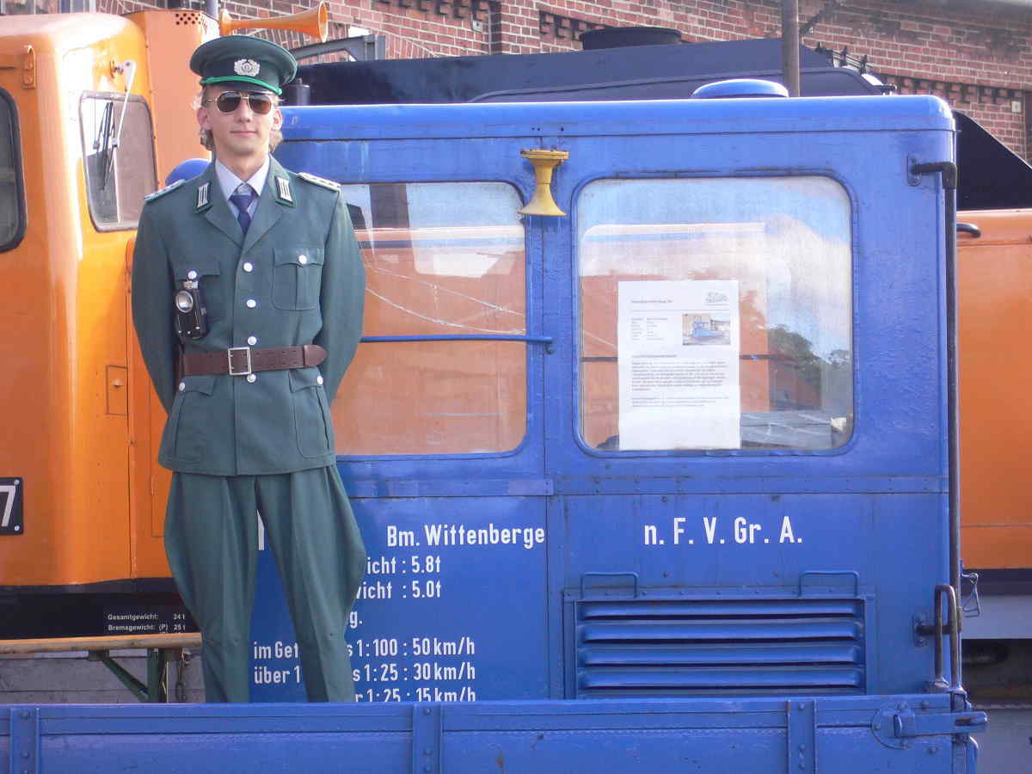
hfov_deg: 18.7
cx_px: 516
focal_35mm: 105
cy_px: 387
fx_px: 3130
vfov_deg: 14.1
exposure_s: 1/60
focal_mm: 17.4
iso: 100
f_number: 5
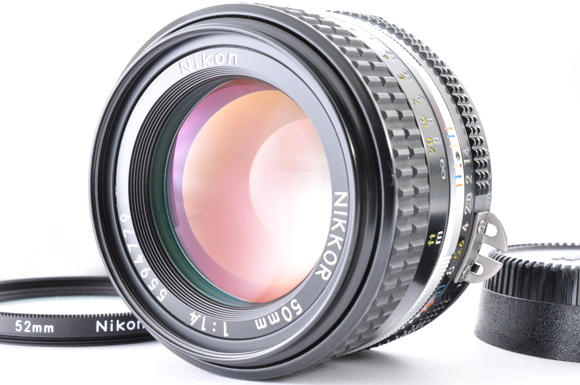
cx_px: 290
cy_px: 192
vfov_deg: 22.6
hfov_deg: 33.4
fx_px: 965
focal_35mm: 60
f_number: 22
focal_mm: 40
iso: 200
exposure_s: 1/200
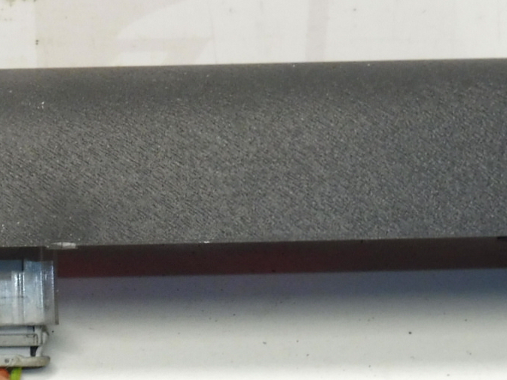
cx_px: 75
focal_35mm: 73
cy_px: 275
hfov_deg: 26.0
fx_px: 1069
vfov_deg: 20.1
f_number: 6.3
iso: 200
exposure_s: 1/30
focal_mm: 4.3
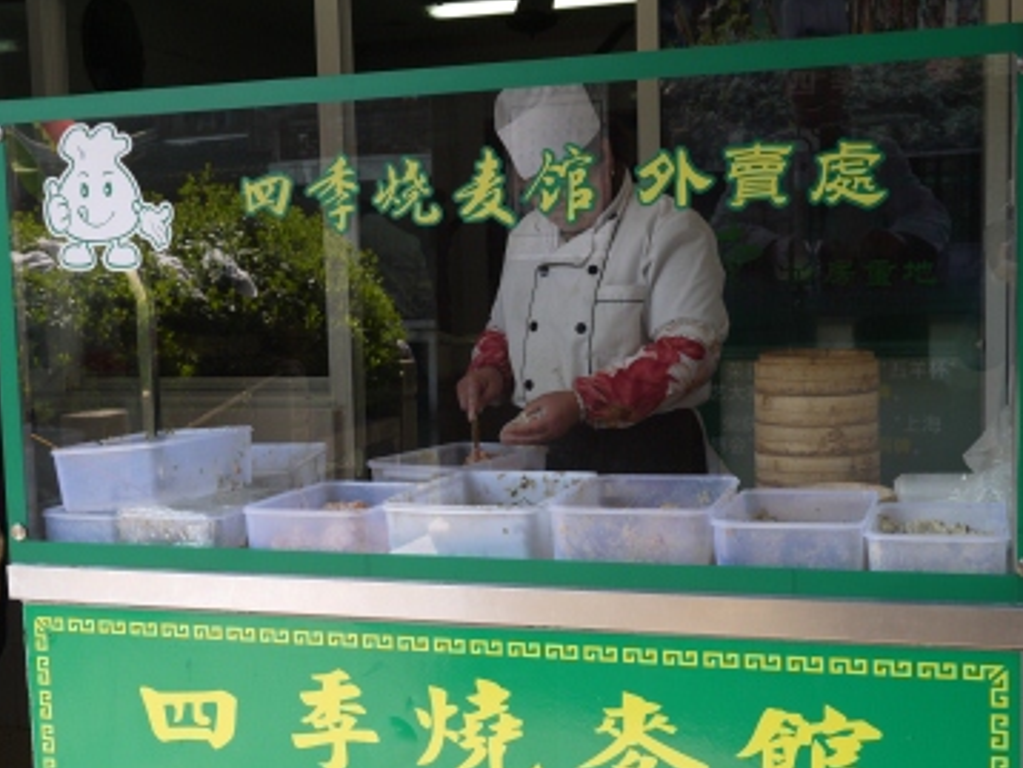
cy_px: 417
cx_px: 526
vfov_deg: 29.1
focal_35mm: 50
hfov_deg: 38.2
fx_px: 1479
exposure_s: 1/160
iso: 160
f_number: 5
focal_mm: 20
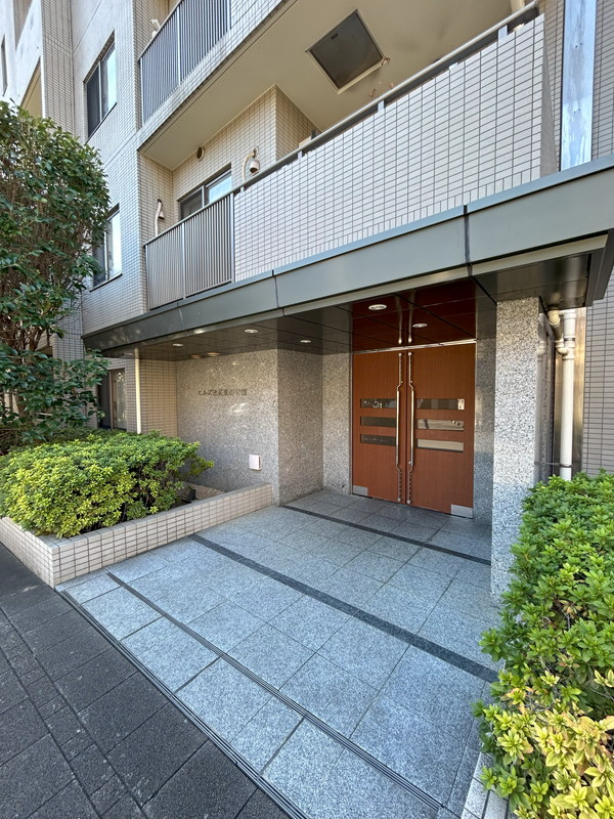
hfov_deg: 85.7
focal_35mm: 14
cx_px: 307
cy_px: 410
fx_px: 331
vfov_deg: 102.1
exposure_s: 1/99
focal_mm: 1.54
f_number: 2.4
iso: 100
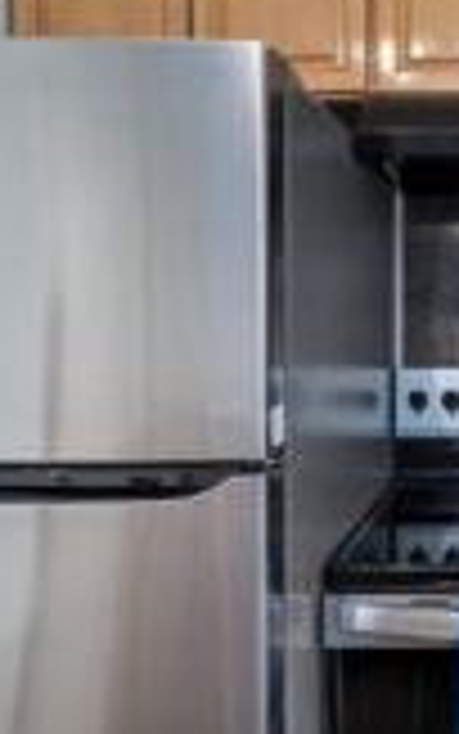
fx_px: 600
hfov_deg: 35.2
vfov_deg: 62.9
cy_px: 353
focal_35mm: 30
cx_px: 518
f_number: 7.1
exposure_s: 1/60
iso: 640
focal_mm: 12
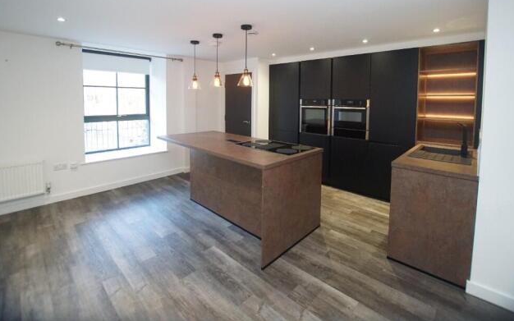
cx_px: 266
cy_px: 142
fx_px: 224
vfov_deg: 71.0
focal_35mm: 16
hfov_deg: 97.8
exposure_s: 1/160
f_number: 3.5
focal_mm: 10
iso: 2500
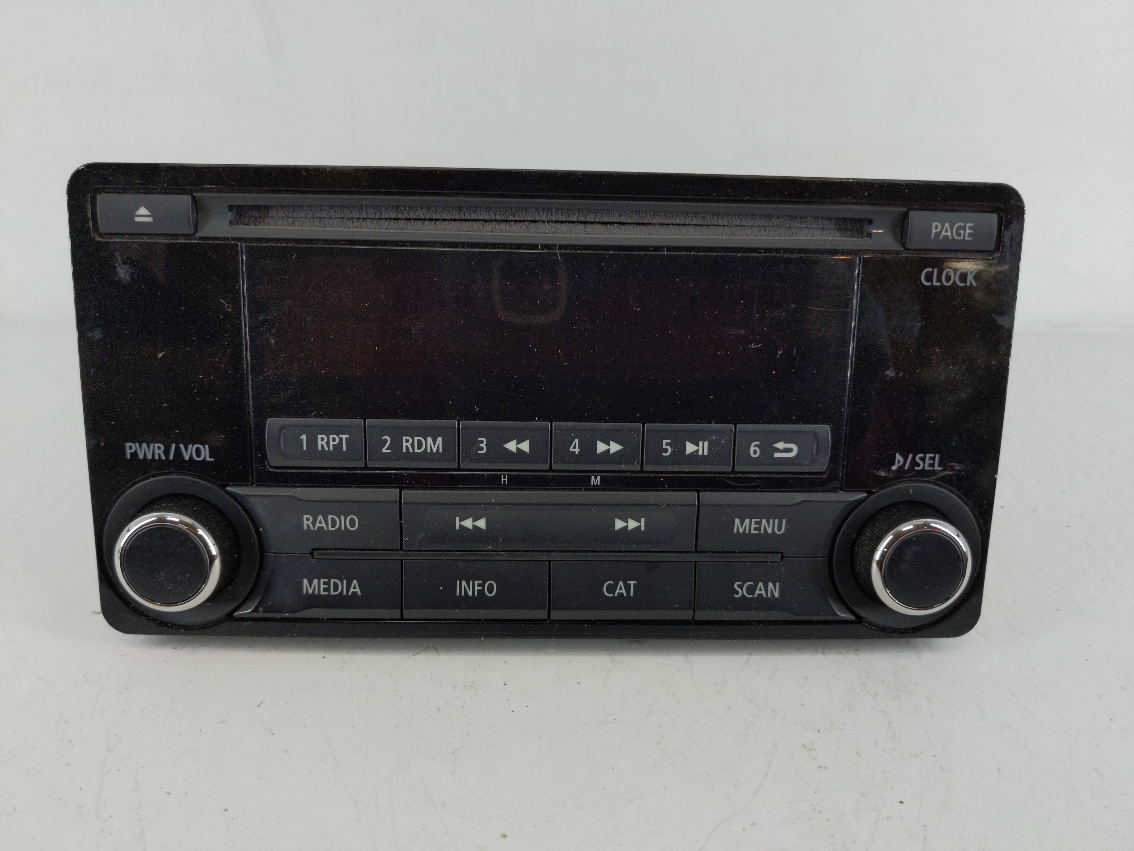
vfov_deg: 54.9
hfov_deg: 69.4
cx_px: 567
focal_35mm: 25
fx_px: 819
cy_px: 426
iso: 61
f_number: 1.73
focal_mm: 4.38
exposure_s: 1/126
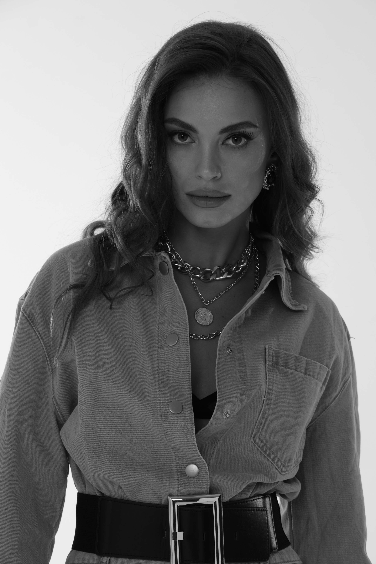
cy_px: 282
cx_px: 188
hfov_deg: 11.4
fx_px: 1880
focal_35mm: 120
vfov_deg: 17.1
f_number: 7.1
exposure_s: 1/160
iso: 250
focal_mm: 80
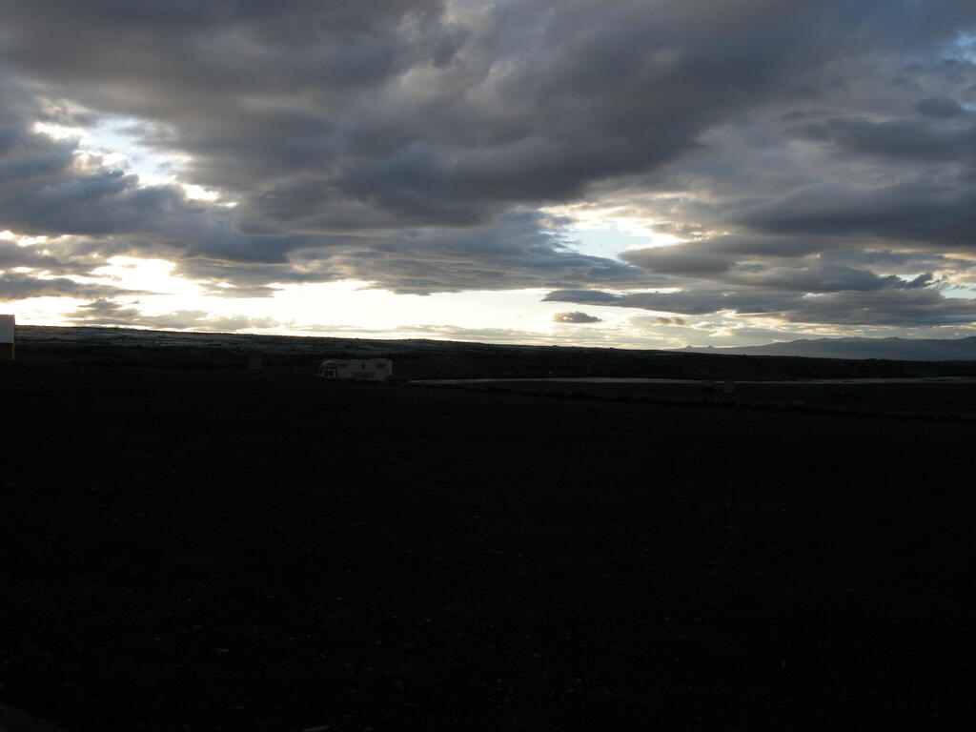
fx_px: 987
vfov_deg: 40.7
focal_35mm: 35
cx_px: 488
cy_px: 366
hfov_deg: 52.6
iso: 100
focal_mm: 7.5
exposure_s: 1/235
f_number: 4.8
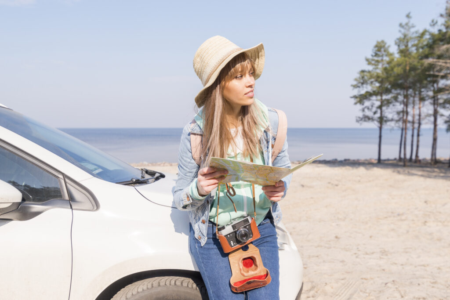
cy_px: 150
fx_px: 375
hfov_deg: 61.9
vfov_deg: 43.6
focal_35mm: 30
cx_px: 225
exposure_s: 1/2000
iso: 160
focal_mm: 30
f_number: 5
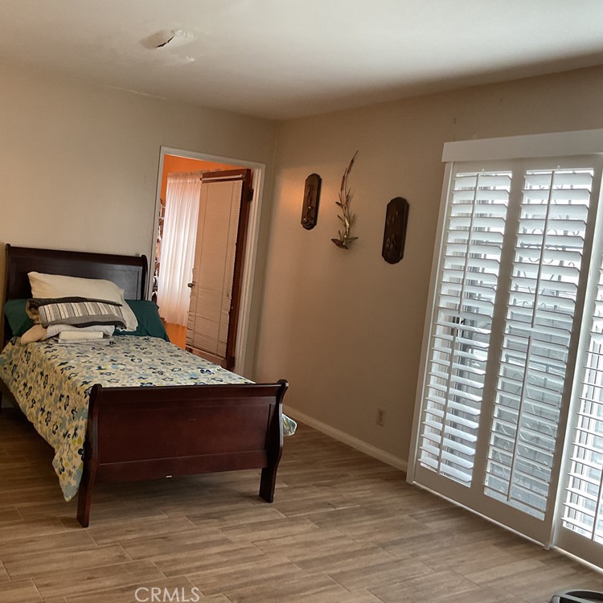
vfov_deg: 47.2
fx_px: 690
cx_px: 237
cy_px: 297
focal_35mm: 35
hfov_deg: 46.9
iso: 125
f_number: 1.8
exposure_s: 1/60
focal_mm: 3
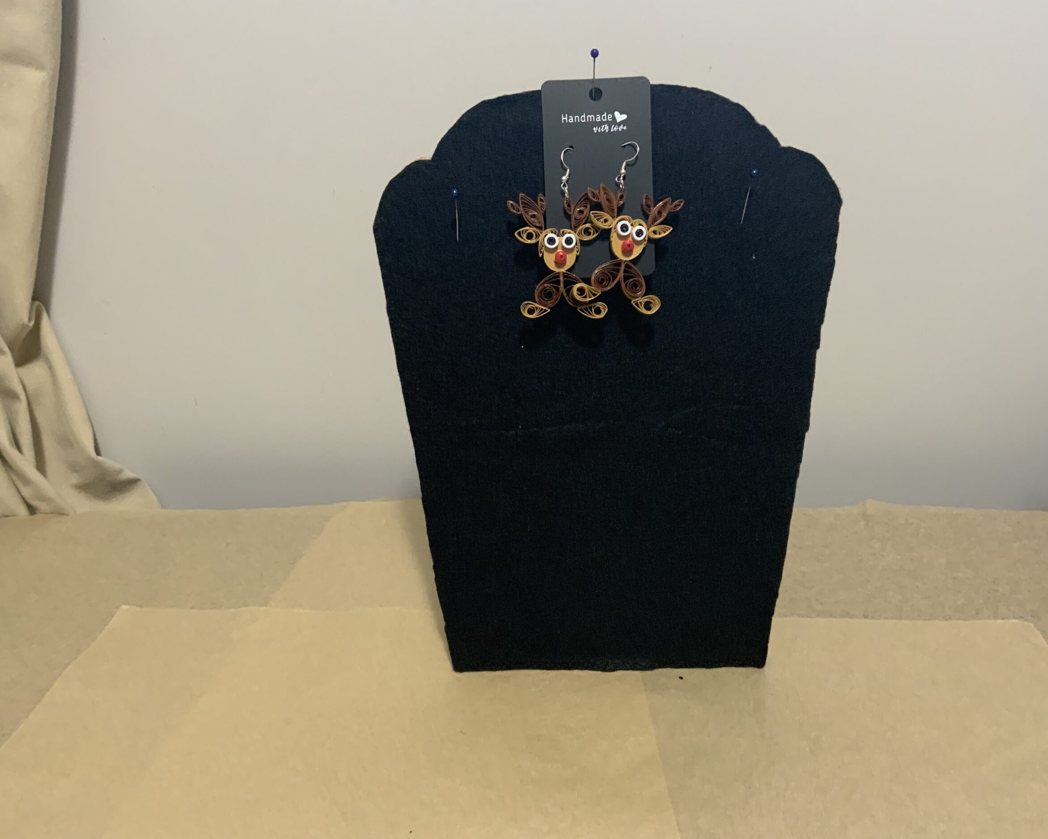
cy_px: 418
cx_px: 541
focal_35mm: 31
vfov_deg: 47.1
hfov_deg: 57.2
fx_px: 961
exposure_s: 1/60
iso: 200
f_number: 1.8
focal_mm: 3
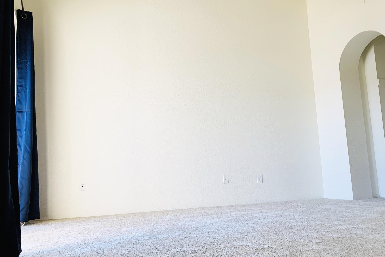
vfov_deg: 42.3
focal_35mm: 31
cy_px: 143
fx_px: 332
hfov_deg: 60.2
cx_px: 179
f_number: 1.8
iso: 80
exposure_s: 1/121
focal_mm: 4.25
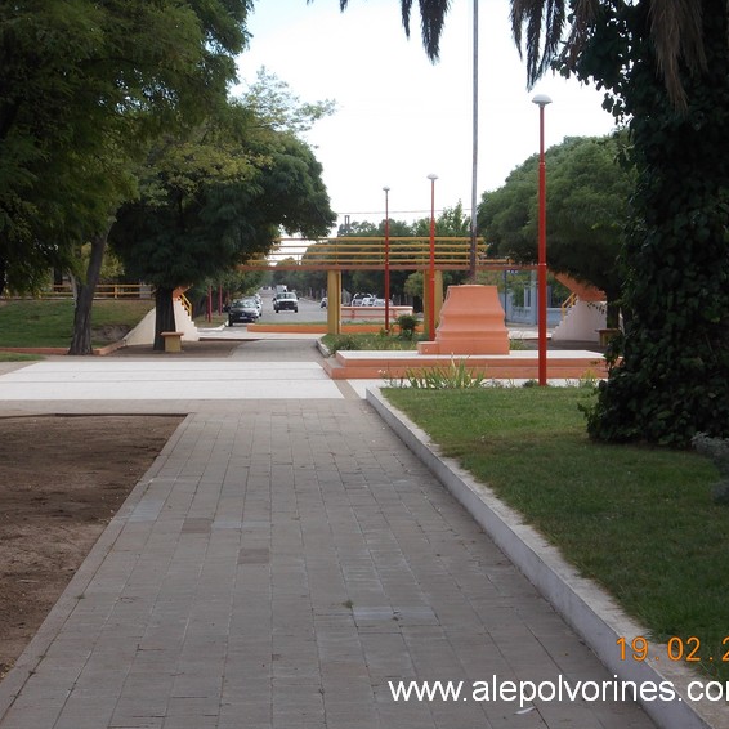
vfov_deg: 17.7
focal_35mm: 98
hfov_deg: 17.7
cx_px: 348
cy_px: 367
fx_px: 2335
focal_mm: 11.6
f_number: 4.8
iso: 80
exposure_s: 1/200
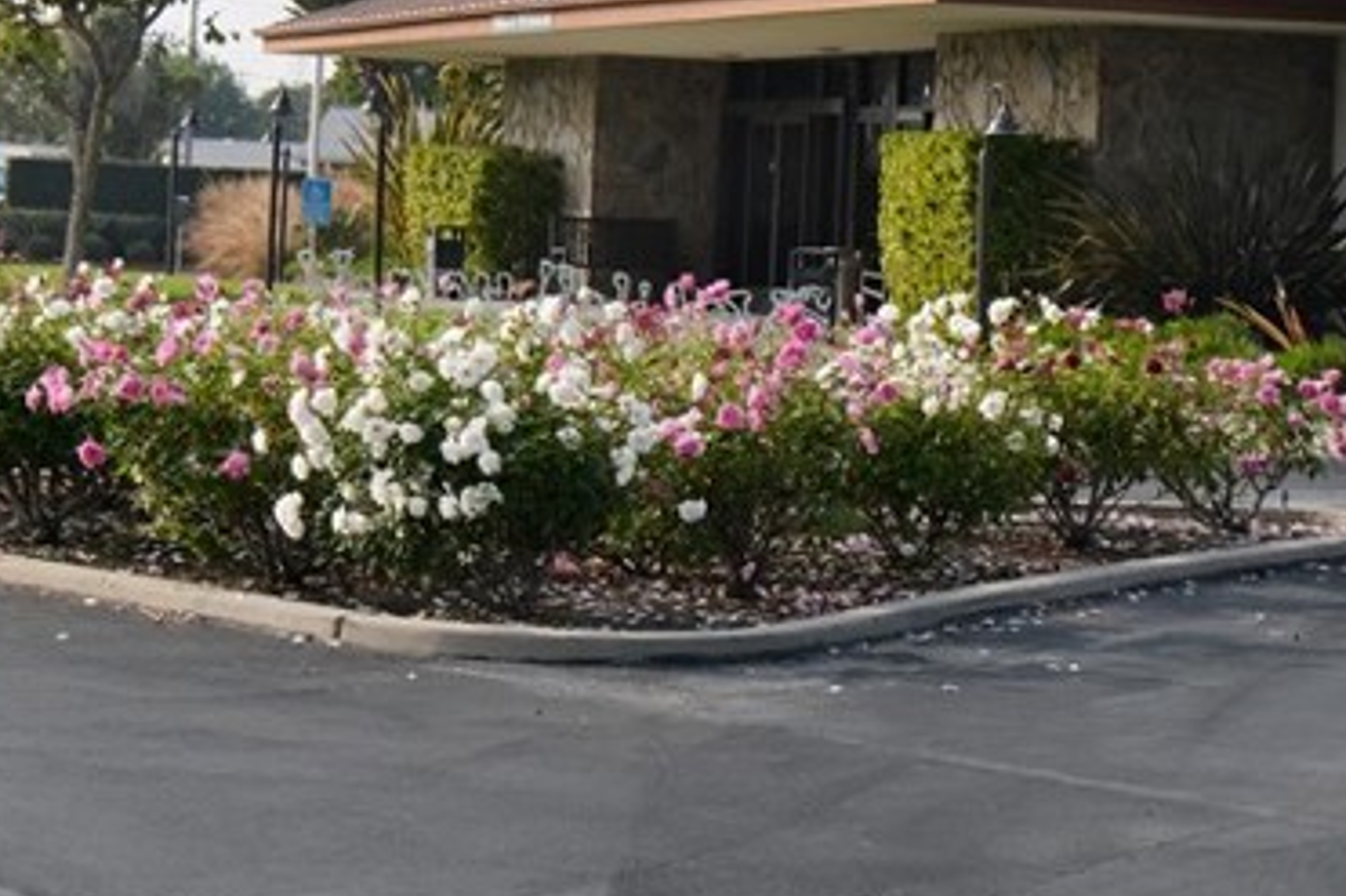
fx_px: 4746
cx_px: 998
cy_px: -20
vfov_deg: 10.7
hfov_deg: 16.1
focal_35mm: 127
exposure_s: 1/800
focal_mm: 30.5
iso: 320
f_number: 5.6
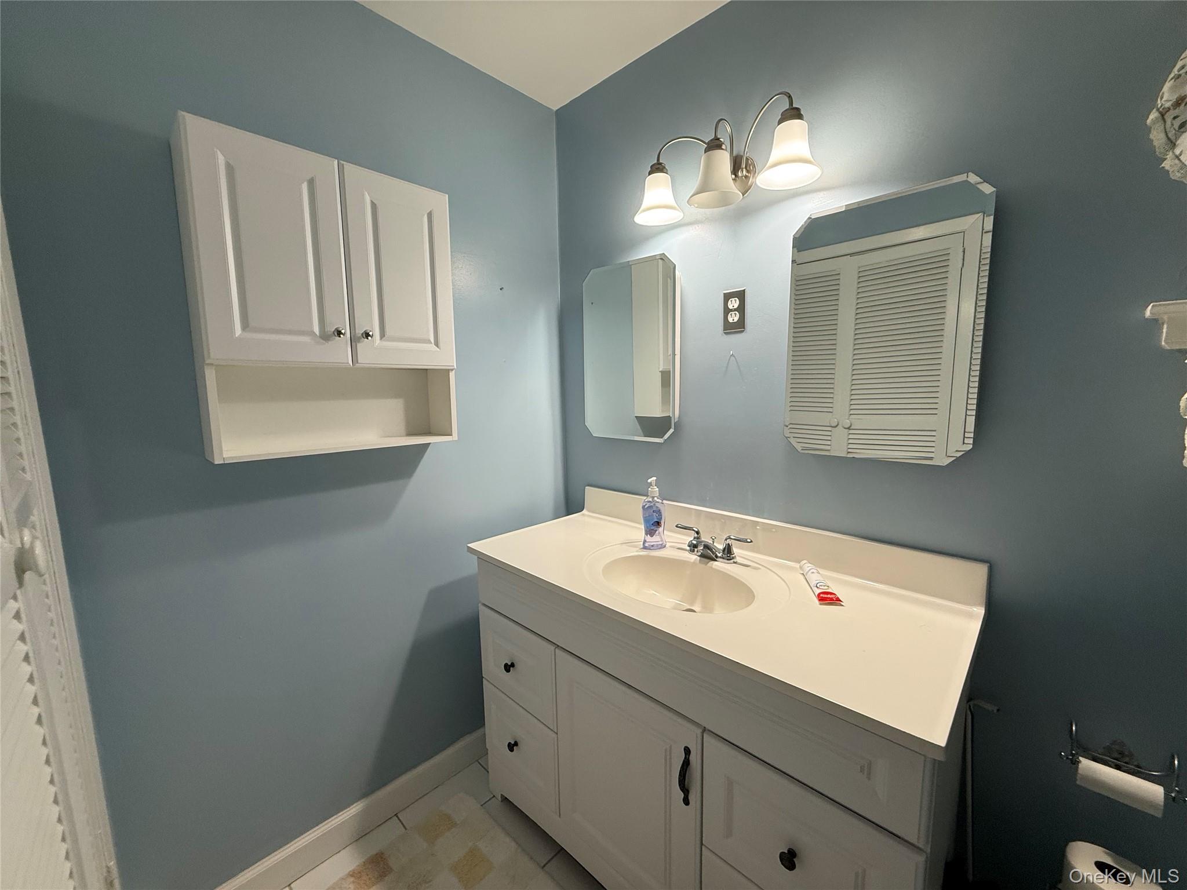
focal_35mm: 14
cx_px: 594
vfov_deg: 85.7
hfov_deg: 102.1
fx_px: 480
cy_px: 445
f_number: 2.2
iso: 160
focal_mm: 2.22
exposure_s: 1/120
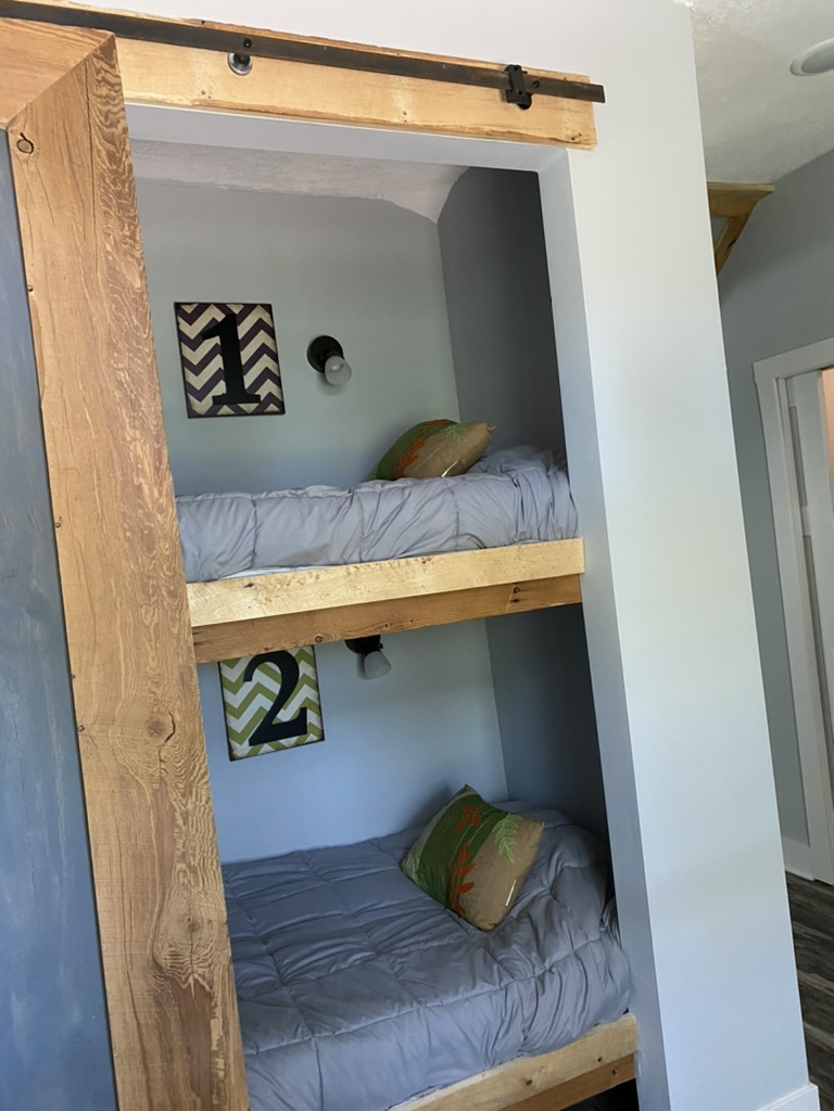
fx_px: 835
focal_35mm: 26
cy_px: 556
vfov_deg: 67.3
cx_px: 417
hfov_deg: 53.1
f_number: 1.8
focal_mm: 4.25
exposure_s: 1/60
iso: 400
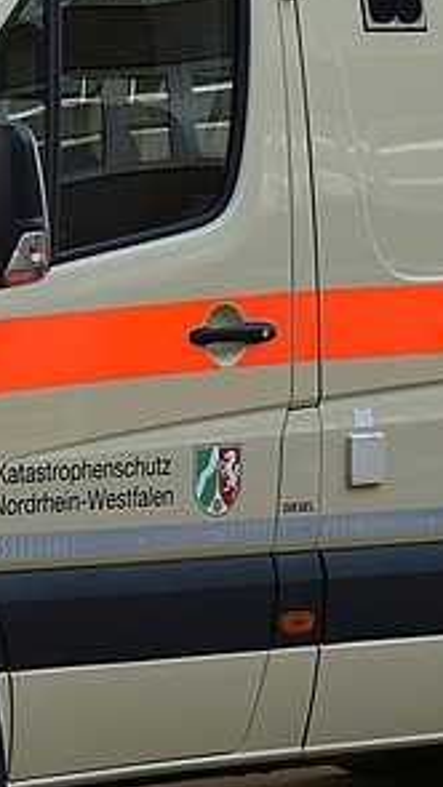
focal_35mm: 272
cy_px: 269
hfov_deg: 4.5
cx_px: 101
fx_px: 5679
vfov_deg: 7.9
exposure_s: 1/200
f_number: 7.1
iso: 400
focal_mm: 85
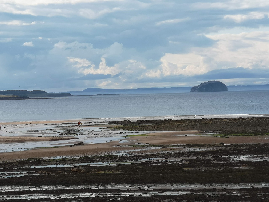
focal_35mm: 131
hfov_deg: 15.1
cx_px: 134
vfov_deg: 11.3
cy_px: 101
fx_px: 1018
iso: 50
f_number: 2.4
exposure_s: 1/1305
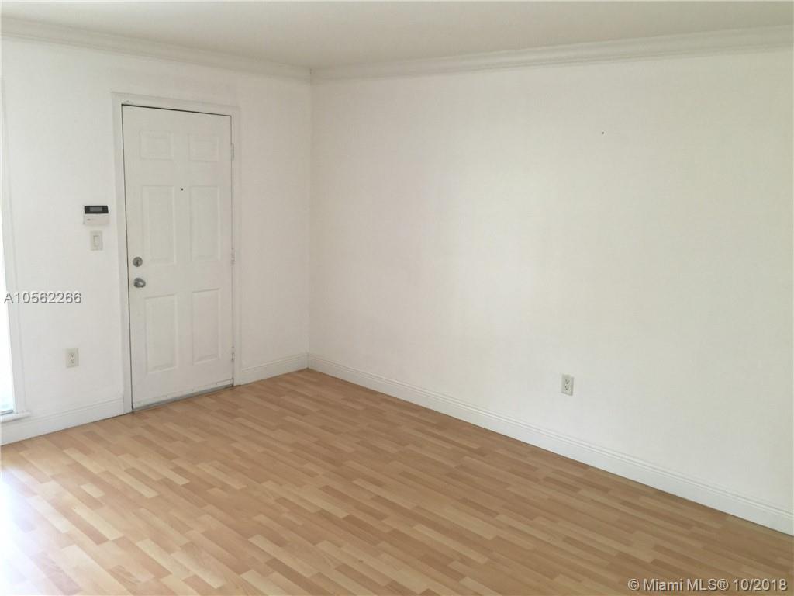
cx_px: 397
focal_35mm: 29
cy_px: 298
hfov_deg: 61.7
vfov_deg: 48.2
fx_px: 665
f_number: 2.2
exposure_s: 1/15
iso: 32
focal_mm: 4.15
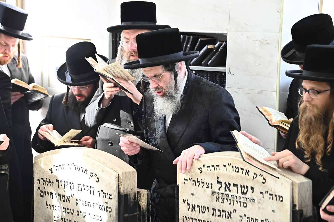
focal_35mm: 112
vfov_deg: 12.2
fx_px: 1038
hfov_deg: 18.3
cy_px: 111
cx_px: 167
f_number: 6.3
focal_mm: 112
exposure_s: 1/200
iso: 2000
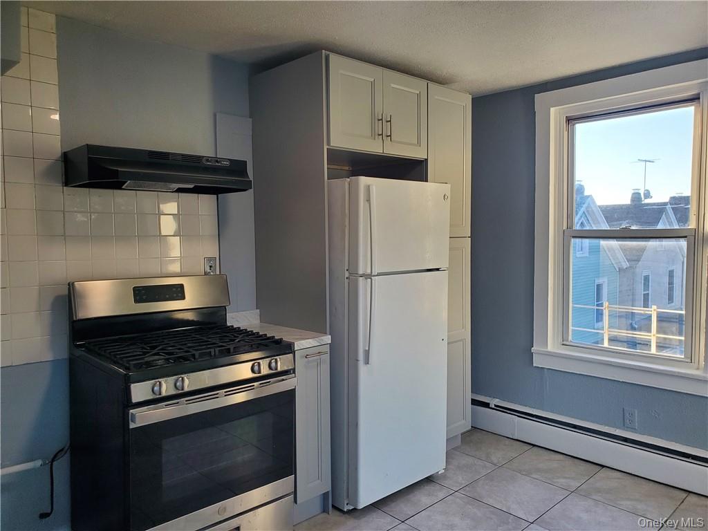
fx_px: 532
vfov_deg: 53.1
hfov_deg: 67.3
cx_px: 354
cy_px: 266
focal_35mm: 26
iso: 100
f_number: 2.4
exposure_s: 1/120
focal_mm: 4.3
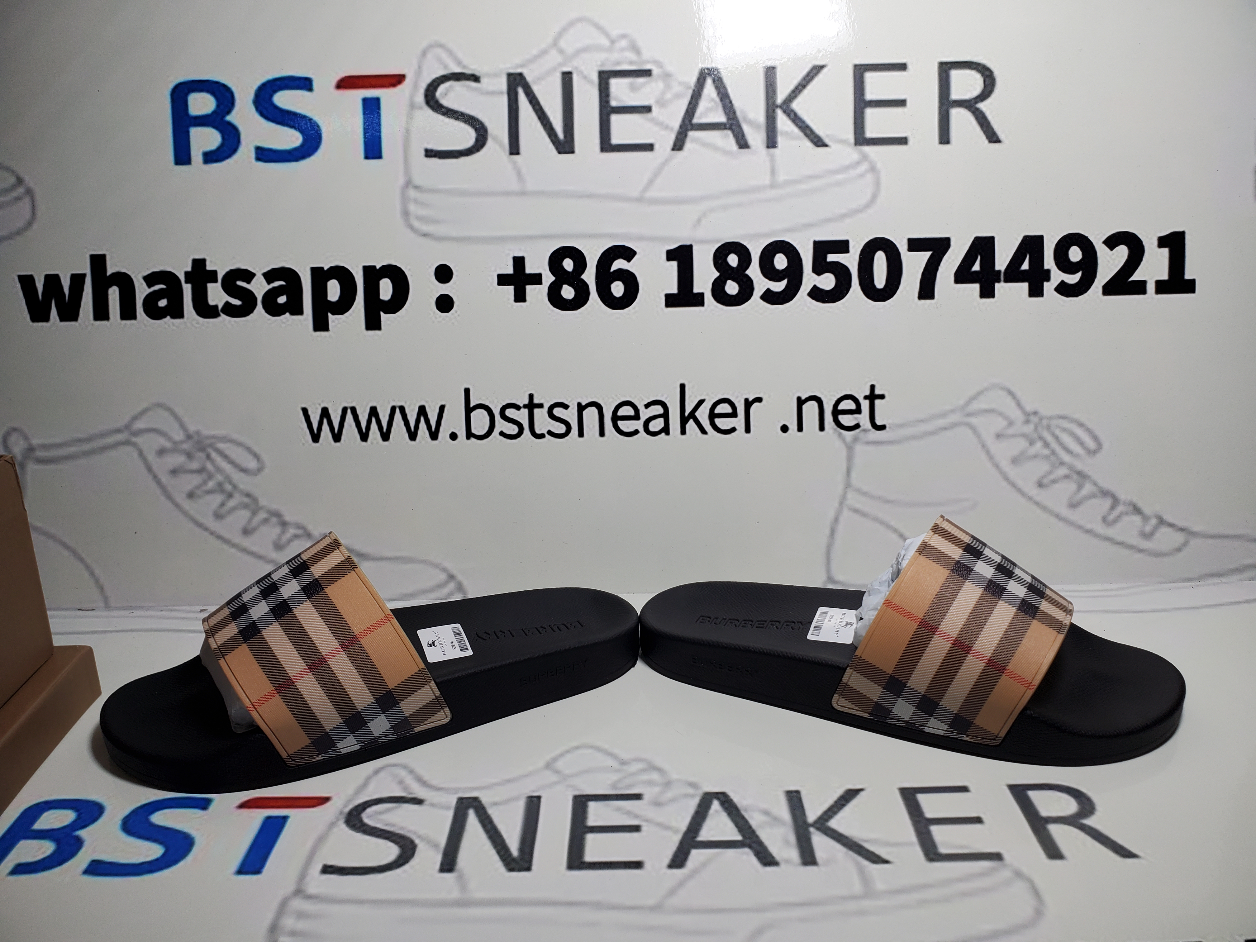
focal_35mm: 26
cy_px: 471
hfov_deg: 67.3
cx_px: 628
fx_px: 943
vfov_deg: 53.1
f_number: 1.5
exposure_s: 1/434
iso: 50
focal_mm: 4.3
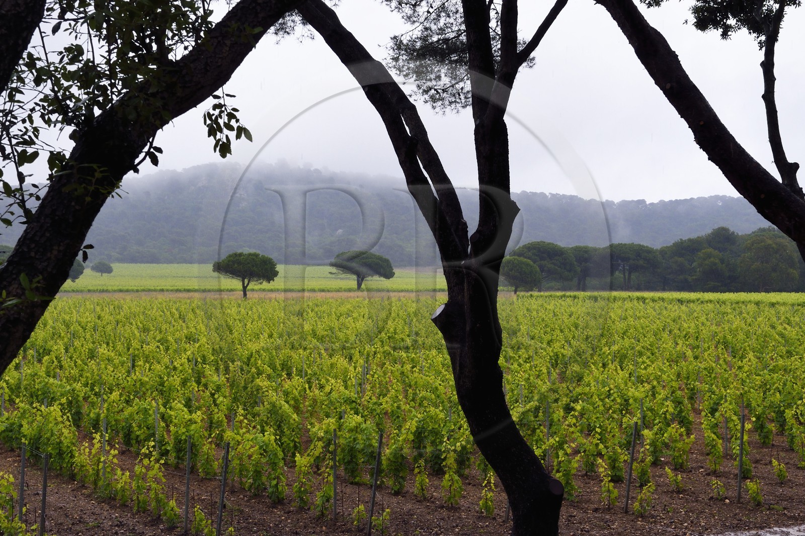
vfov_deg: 27.0
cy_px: 268
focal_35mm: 50
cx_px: 402
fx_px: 1118
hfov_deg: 39.6
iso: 800
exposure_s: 1/160
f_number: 18
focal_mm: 50
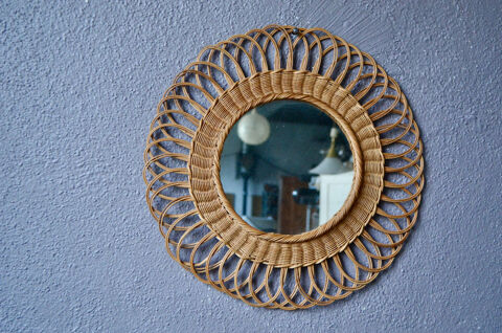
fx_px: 710
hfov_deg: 39.0
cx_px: 251
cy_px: 166
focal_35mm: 51
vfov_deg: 26.4
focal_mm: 34
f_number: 5
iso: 1250
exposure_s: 1/25
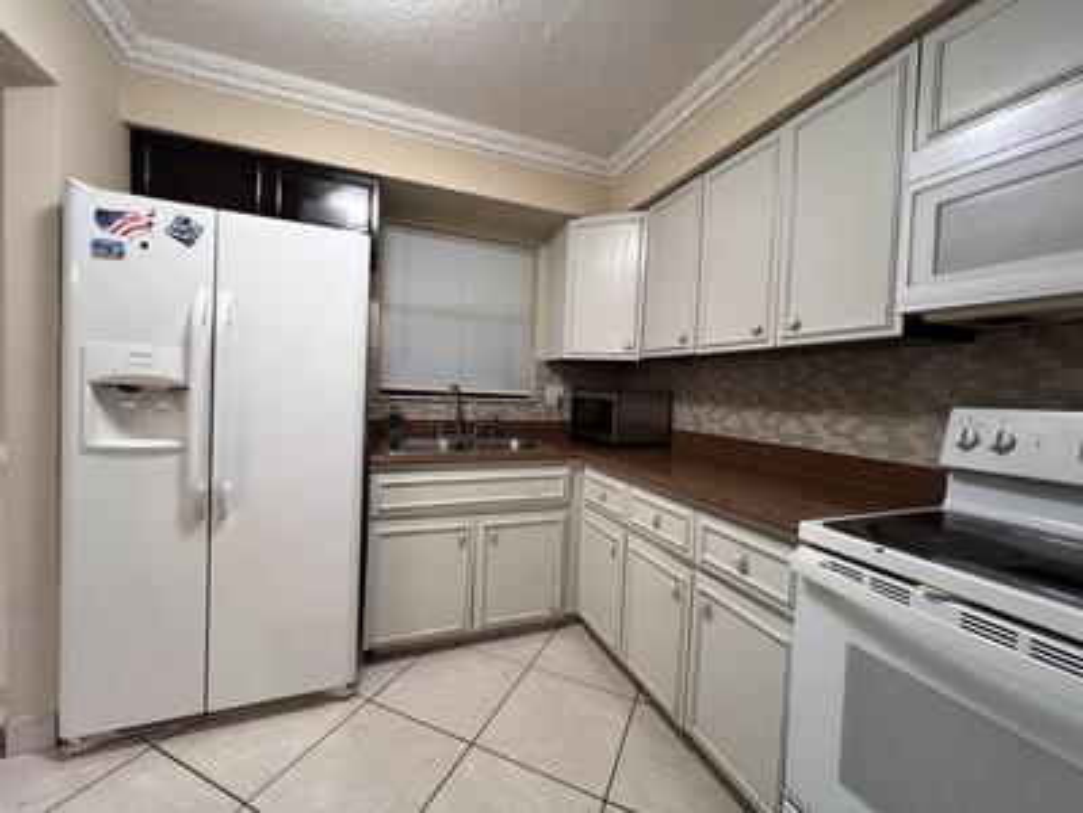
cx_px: 542
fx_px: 407
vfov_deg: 89.9
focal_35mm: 13
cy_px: 406
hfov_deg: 106.2
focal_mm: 1.57
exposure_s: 1/60
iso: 250
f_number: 1.8
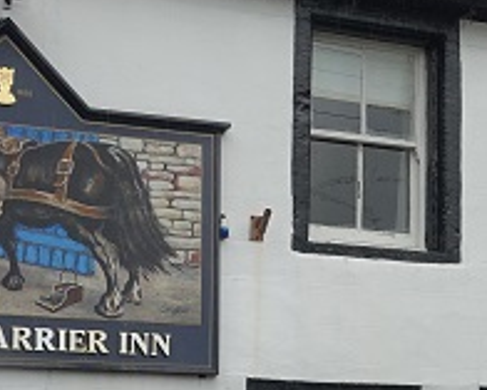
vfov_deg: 13.3
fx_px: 1658
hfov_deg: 16.2
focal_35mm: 115
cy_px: 333
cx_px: 549
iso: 125
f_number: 5.6
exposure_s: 1/160
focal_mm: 8.8
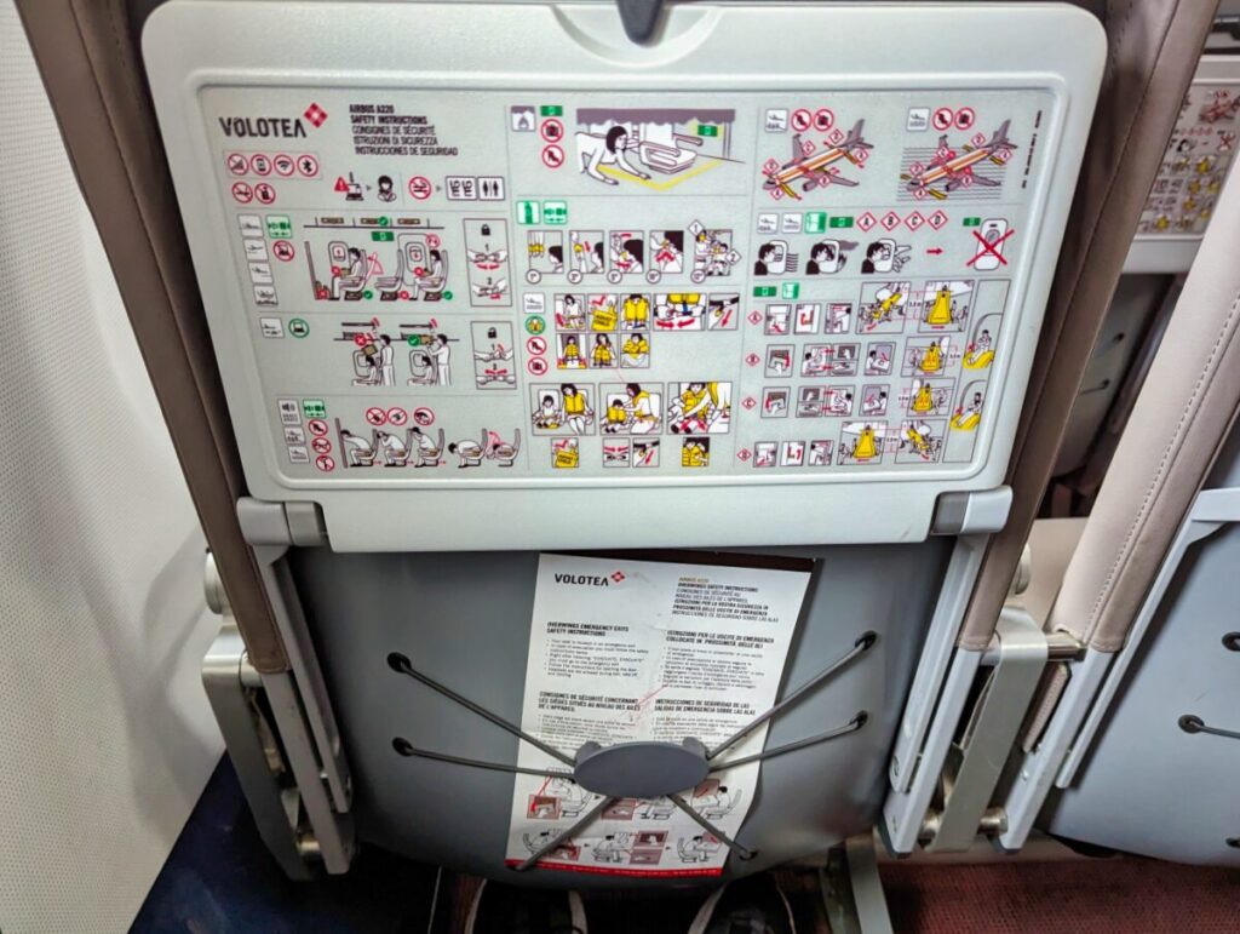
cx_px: 620
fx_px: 861
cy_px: 467
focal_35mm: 24
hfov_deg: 71.5
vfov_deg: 56.9
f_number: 1.9
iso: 1586
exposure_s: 1/80
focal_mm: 6.8
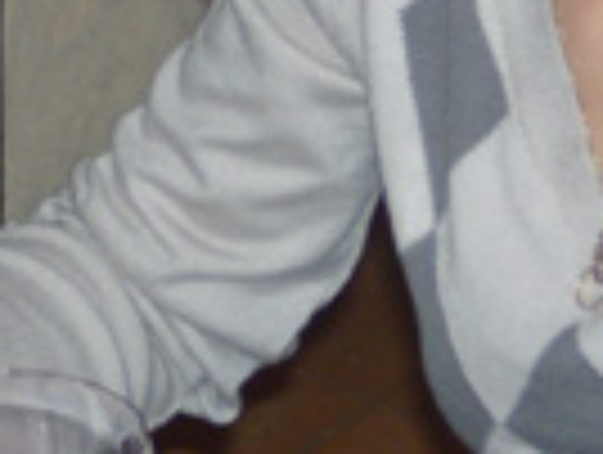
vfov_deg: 5.7
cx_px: -212
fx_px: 4520
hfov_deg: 7.5
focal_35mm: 259
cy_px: -378
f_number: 4
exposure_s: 1/30
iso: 160
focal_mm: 10.4
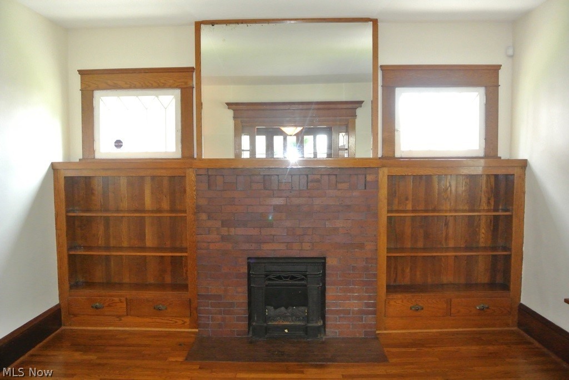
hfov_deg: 67.3
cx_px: 284
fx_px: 427
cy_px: 190
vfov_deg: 48.0
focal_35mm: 27
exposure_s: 1/60
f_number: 3.5
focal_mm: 10
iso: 2000
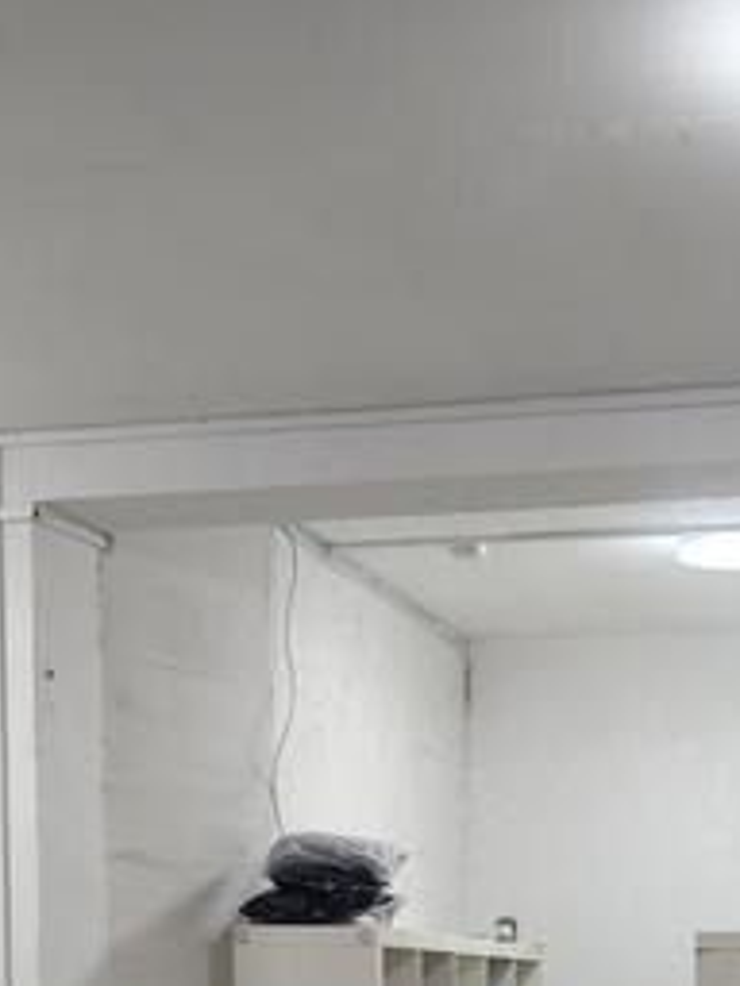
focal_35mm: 75
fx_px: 2138
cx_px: 624
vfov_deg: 23.4
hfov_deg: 19.4
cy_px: 1225
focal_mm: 5.59
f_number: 1.8
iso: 200
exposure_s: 1/50
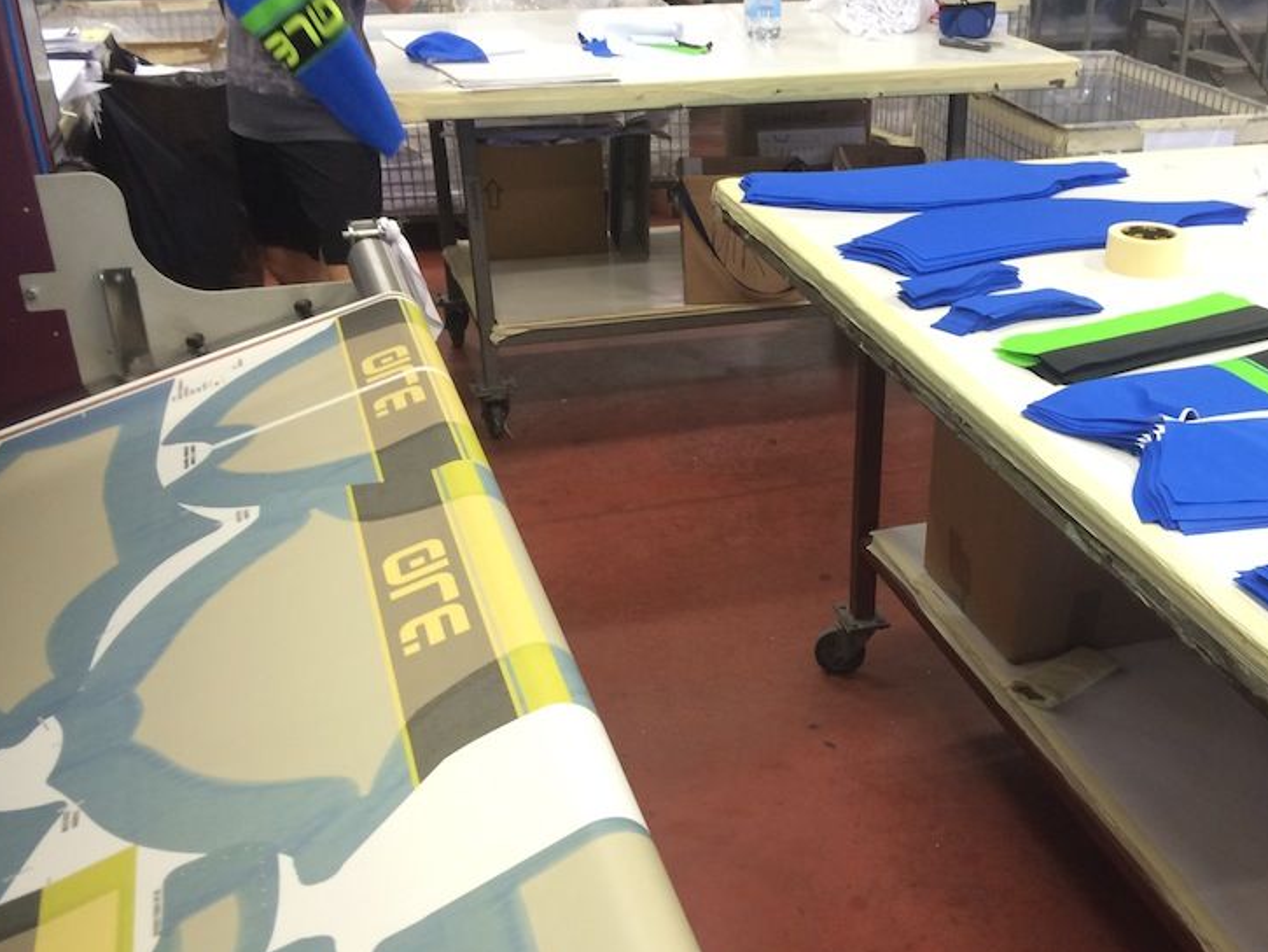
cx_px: 798
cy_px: 593
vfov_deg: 35.8
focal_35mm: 40
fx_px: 1465
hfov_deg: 46.4
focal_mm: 4.15
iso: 125
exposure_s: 1/33
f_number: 2.2
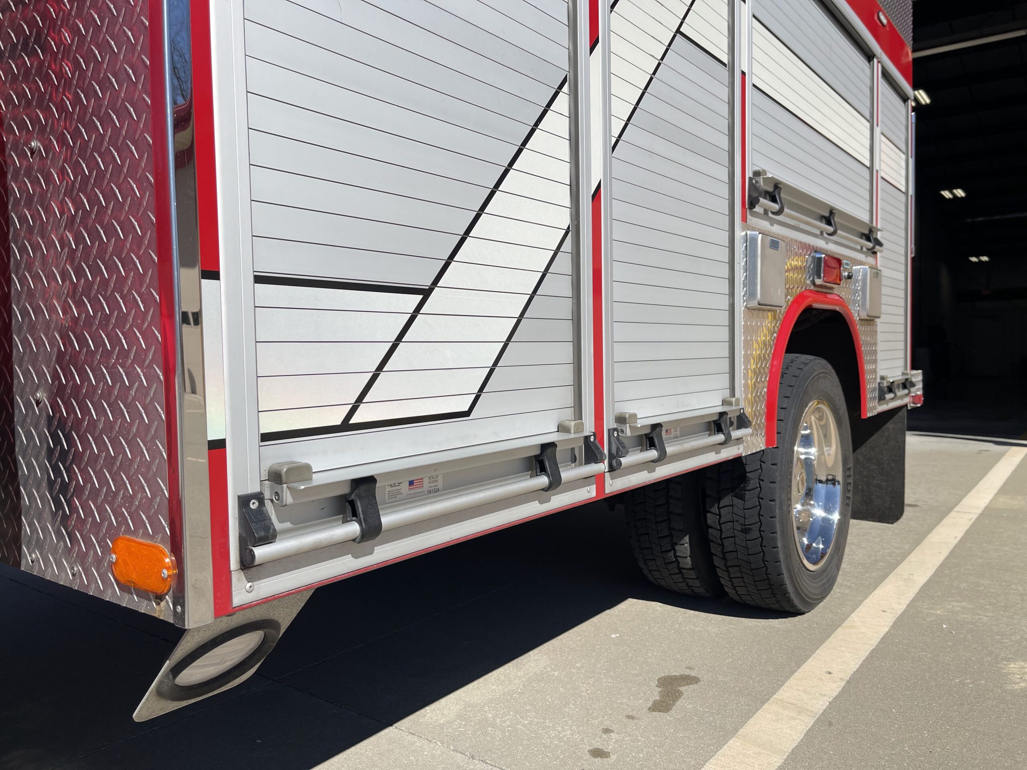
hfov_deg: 67.3
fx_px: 771
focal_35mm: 26
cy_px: 385
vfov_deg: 53.1
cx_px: 514
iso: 32
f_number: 1.6
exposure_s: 1/6250
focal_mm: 5.1
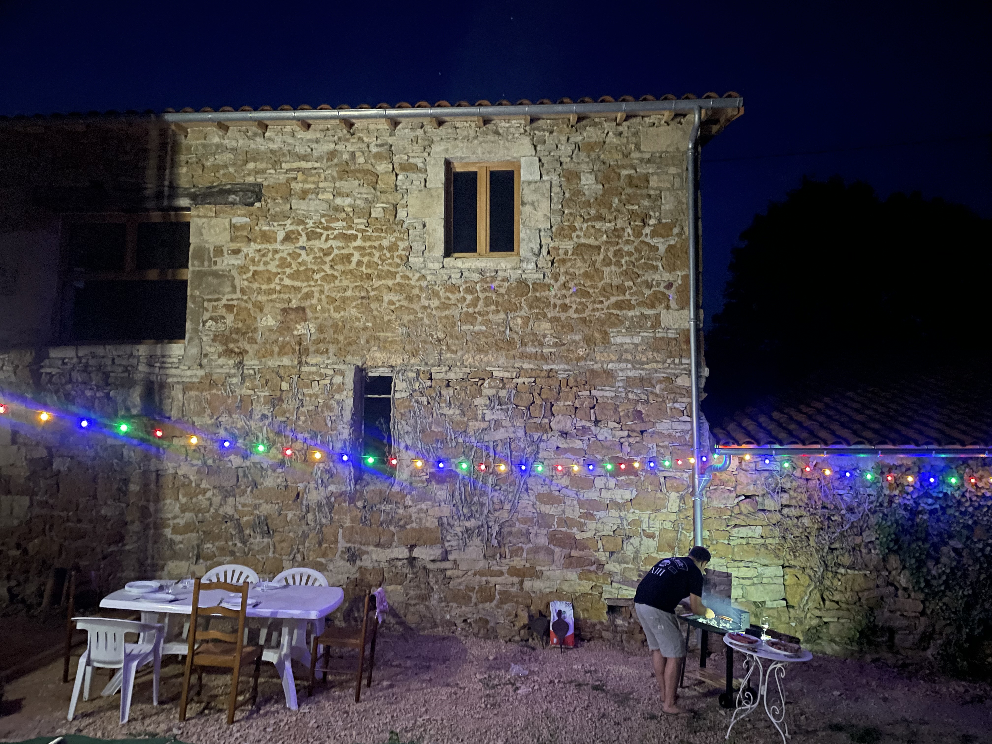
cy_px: 372
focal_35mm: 26
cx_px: 496
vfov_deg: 53.1
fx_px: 745
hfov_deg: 67.3
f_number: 1.6
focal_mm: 4.2
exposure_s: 1/8
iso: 1000
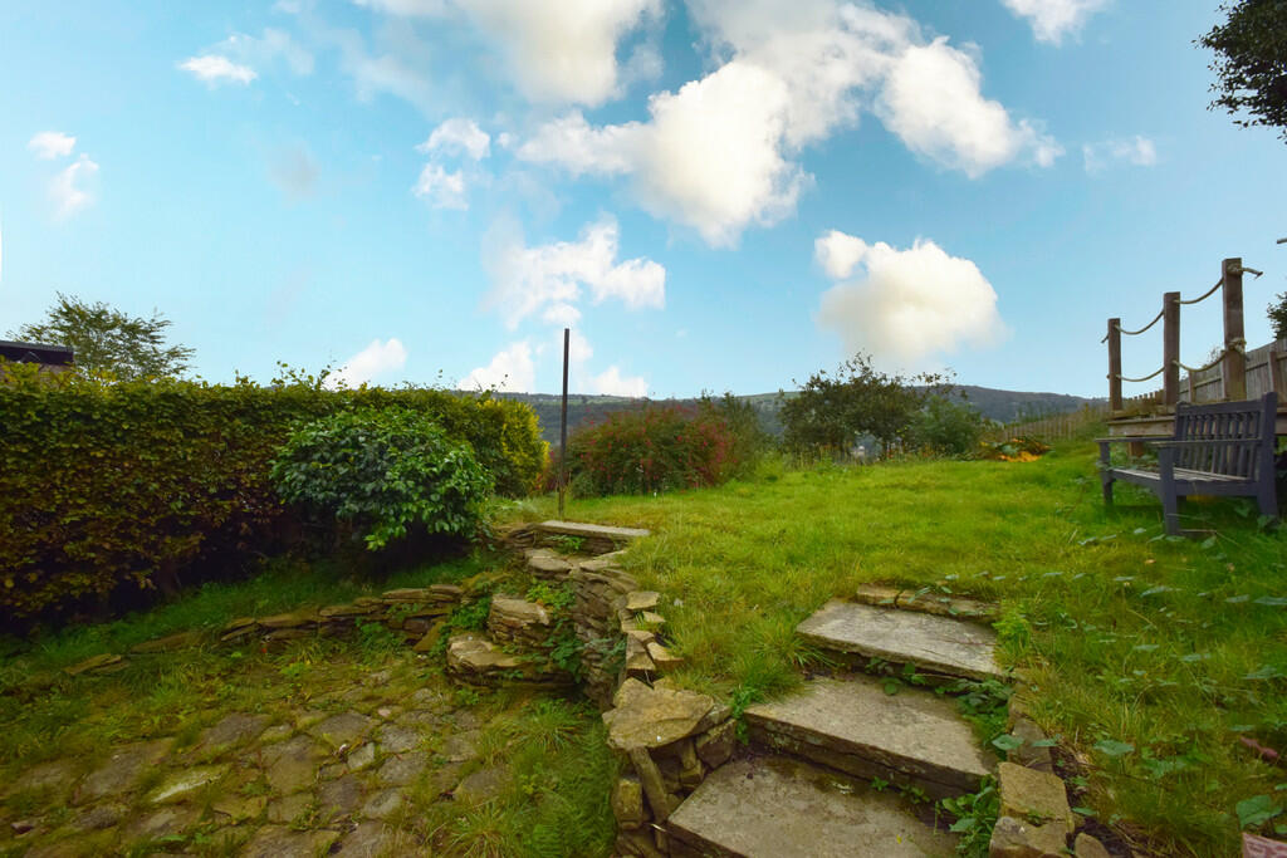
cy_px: 429
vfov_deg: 77.3
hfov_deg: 100.4
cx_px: 644
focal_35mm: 15
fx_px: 536
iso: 400
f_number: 10
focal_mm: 10
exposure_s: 1/200
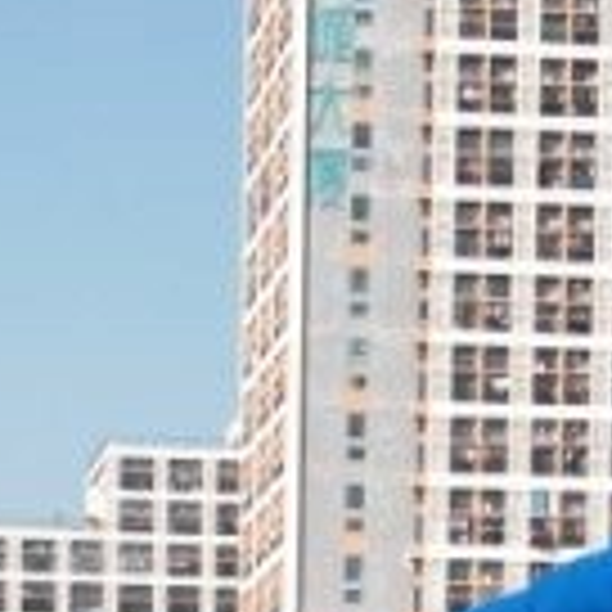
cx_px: 72
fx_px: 3200
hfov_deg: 10.9
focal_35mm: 160
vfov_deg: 9.8
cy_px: 1400
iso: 100
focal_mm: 6.72
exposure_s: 1/2000
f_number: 1.7
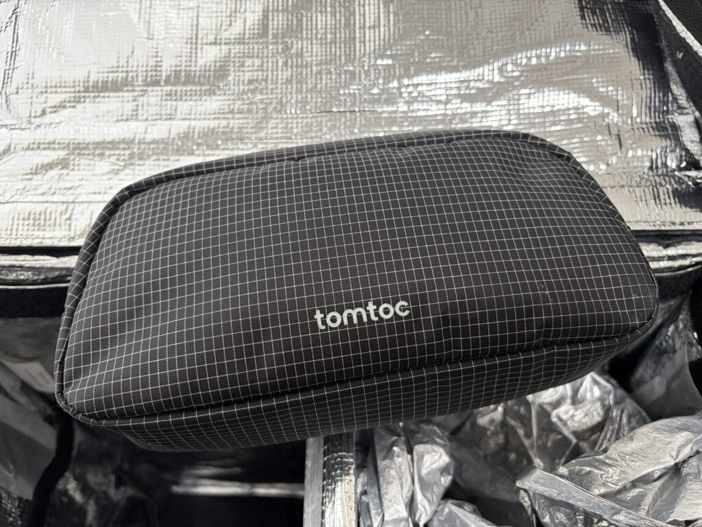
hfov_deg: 67.3
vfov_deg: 53.1
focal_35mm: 26
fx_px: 527
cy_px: 264
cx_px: 351
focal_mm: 5.96
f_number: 1.6
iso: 250
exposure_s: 1/60
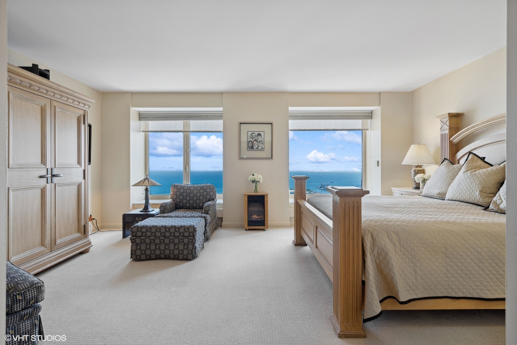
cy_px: 172
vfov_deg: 70.4
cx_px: 258
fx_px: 244
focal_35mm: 17
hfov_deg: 93.3
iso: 320
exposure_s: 1/40
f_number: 8
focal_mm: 17
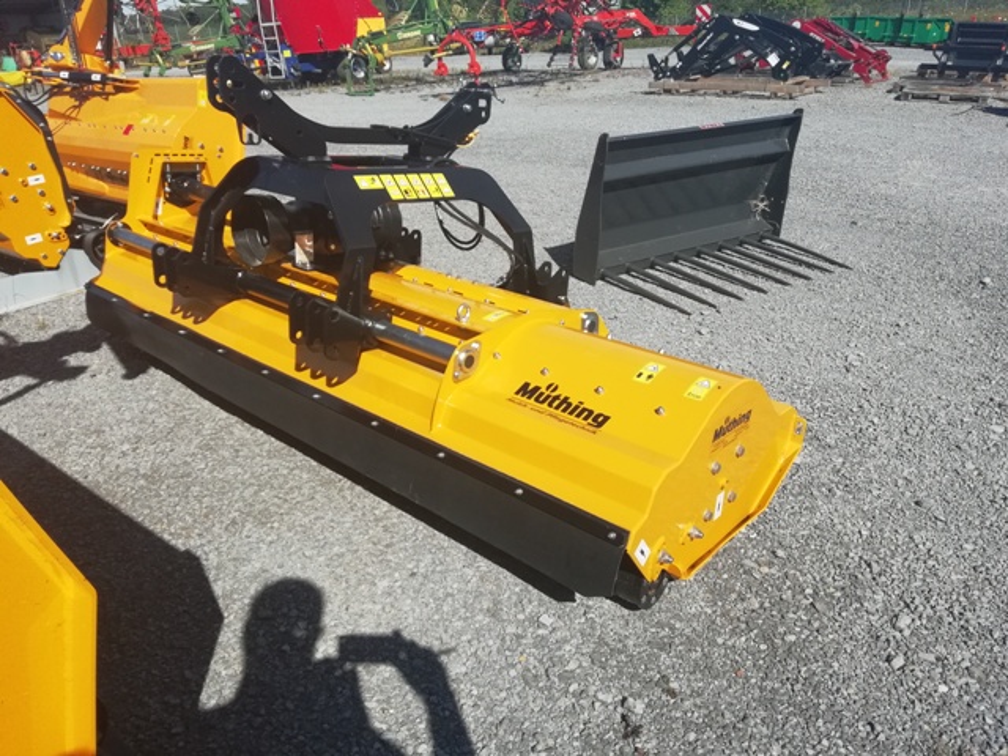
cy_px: 378
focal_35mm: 26
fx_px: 757
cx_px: 504
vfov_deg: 53.1
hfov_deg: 67.3
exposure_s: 1/1653
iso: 50
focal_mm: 3.46
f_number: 2.2
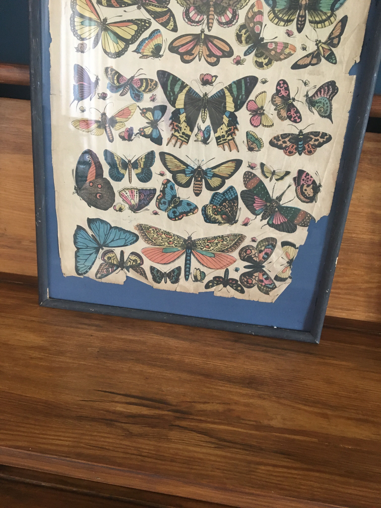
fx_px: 426
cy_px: 254
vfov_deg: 61.7
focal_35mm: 29
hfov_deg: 48.2
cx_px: 190
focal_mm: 4.15
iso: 200
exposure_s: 1/33
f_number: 2.2
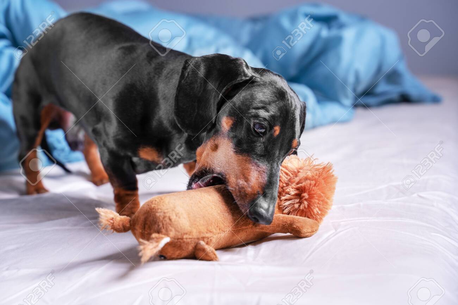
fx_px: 852
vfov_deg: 20.3
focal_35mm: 67
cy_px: 152
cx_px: 229
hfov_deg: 30.1
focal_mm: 67
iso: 320
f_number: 5
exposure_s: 1/80
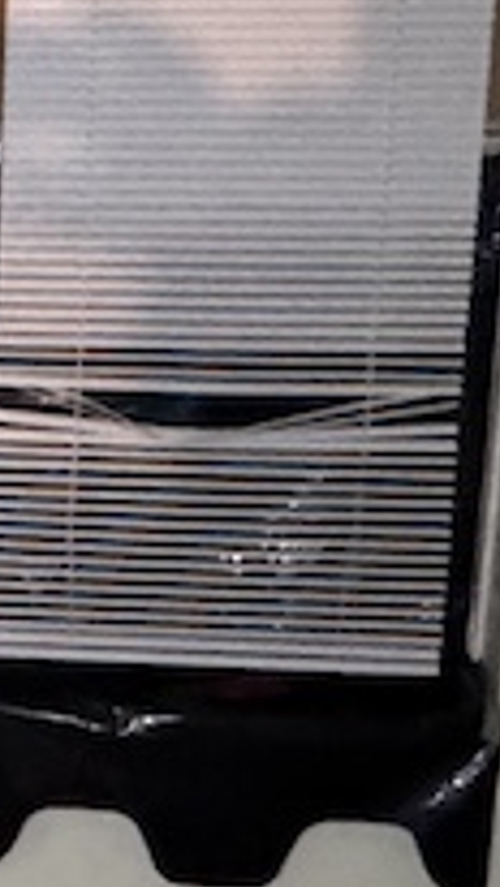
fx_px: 2237
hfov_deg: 11.5
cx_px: -483
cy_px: 452
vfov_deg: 22.4
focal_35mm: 95
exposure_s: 1/60
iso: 1250
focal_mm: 2.22
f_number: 2.2
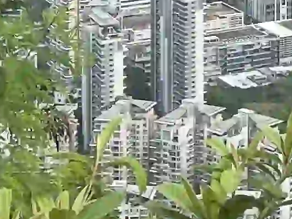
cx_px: 443
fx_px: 1671
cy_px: -312
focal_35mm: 198
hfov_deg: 9.7
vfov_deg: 7.1
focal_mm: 5.7
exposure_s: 1/3704
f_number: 1.5
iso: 50
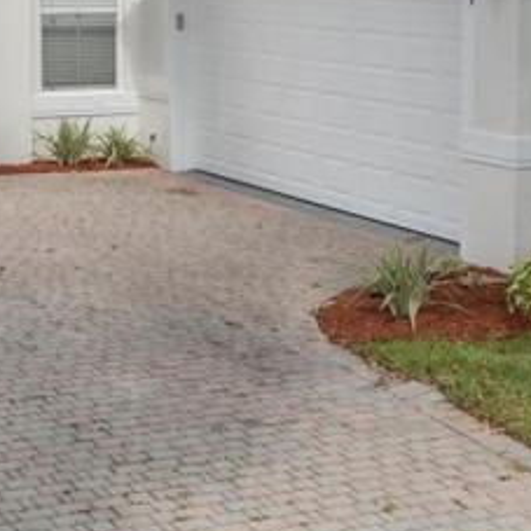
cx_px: 104
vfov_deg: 19.3
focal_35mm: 89
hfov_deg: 19.3
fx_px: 1545
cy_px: 98
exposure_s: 1/400
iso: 100
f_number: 2.8
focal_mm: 8.38
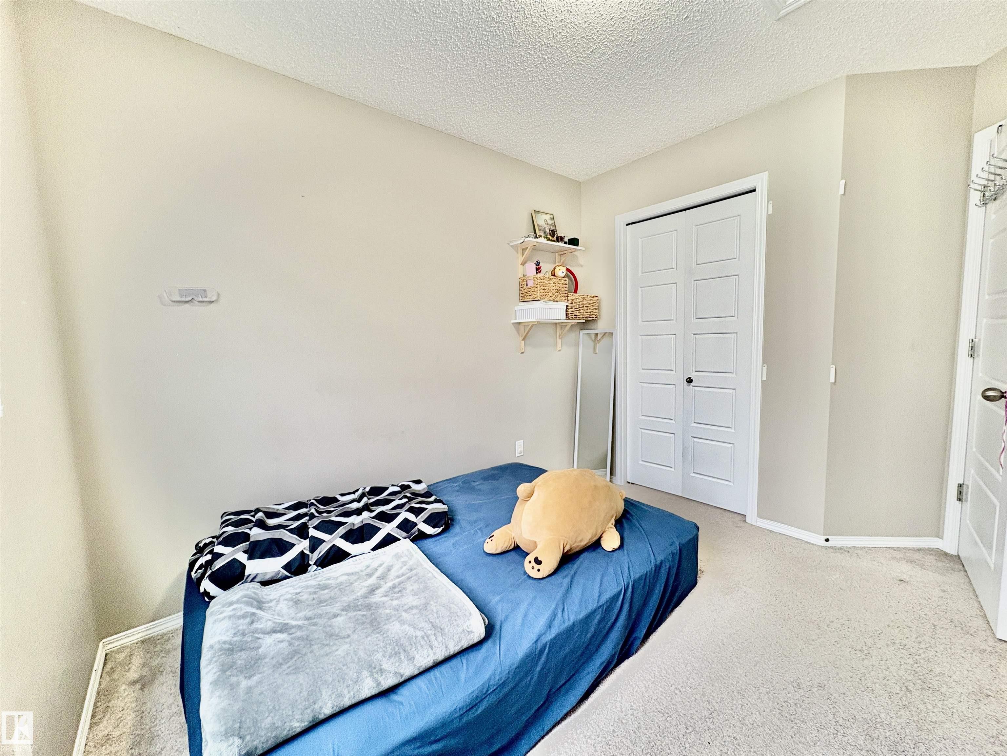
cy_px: 378
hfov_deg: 102.1
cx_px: 504
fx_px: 407
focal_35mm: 14
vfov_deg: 85.7
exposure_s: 1/60
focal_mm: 2.22
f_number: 2.2
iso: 160
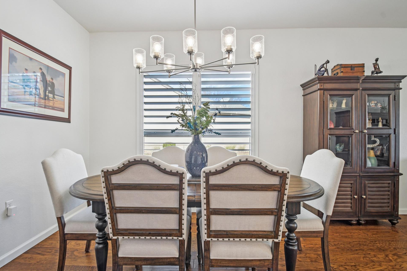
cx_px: 195
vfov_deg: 73.7
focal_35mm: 16
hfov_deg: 96.7
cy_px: 131
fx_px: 181
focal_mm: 10
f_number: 8
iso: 400
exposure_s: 1/13
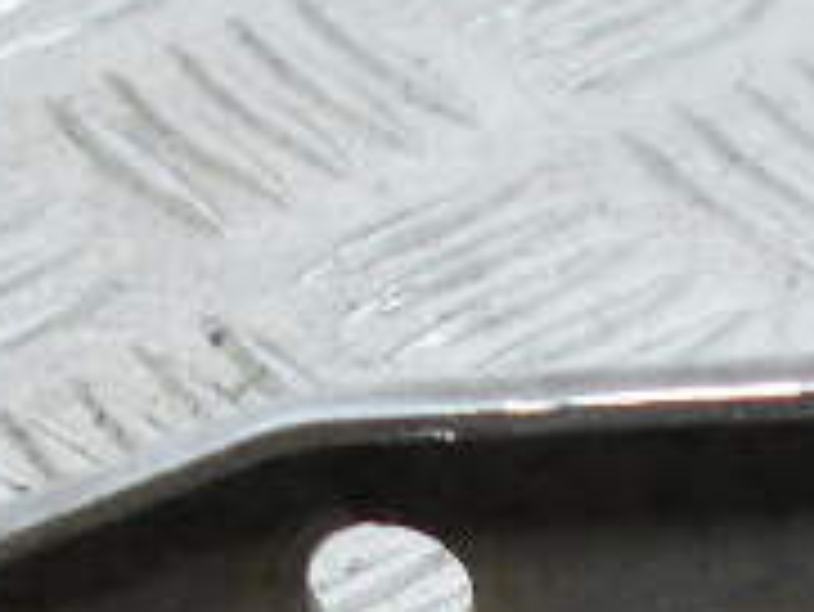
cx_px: 657
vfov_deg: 8.8
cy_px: 1498
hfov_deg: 12.8
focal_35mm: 153
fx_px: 3600
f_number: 2.8
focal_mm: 4.7
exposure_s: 1/59.7
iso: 101
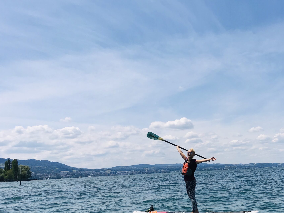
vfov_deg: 34.1
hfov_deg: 44.4
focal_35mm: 42
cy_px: 141
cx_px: 177
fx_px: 345
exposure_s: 1/4808
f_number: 1.8
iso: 20
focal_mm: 3.99
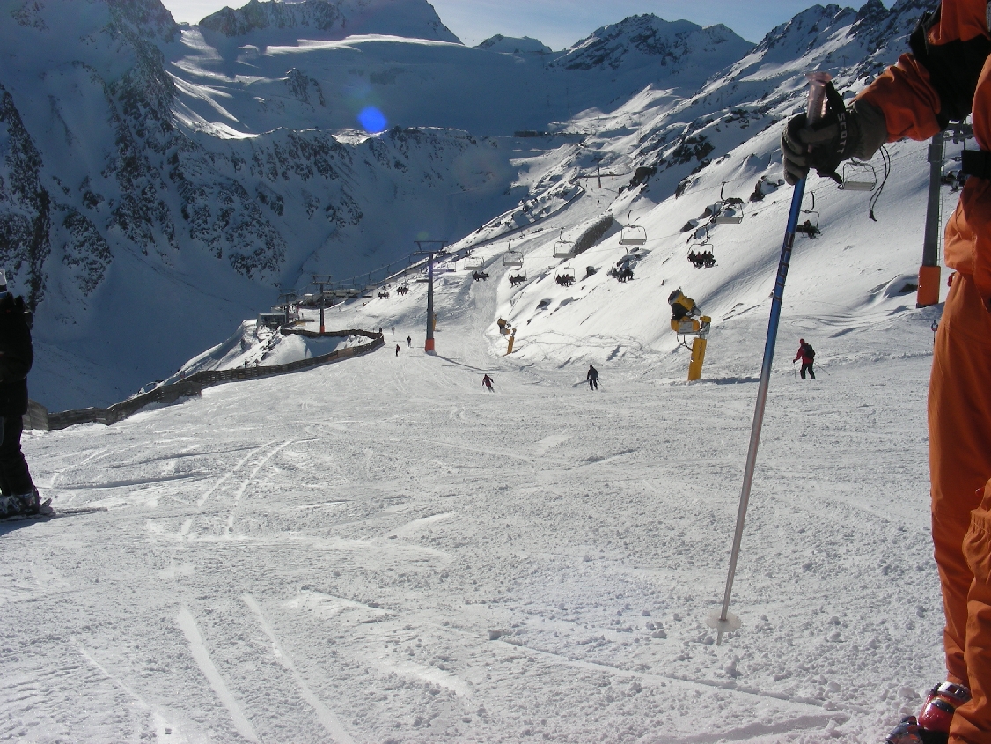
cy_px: 372
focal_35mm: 38
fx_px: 1088
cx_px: 496
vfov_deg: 37.7
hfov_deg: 49.0
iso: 50
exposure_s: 1/579
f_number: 6.8
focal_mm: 6.3
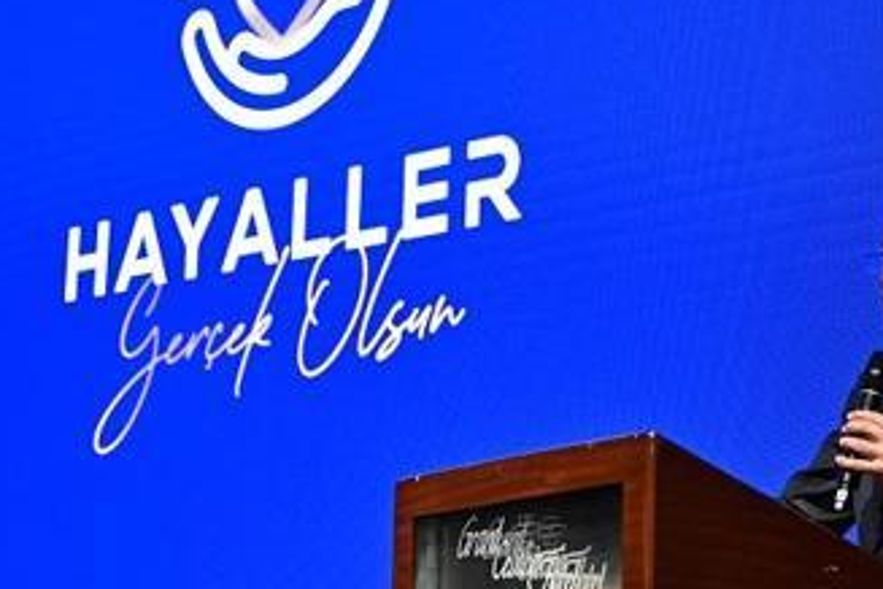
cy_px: 313
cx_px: 481
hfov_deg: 20.2
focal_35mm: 101
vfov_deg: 13.6
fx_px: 2477
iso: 1600
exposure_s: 1/400
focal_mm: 44
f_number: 2.8
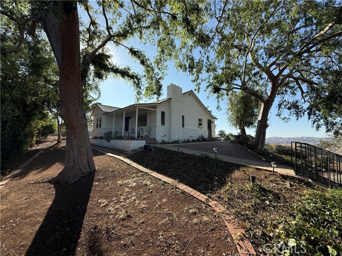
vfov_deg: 85.7
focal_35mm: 14
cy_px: 128
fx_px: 138
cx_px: 171
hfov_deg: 102.1
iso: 64
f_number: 2.2
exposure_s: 1/1698
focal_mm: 2.22
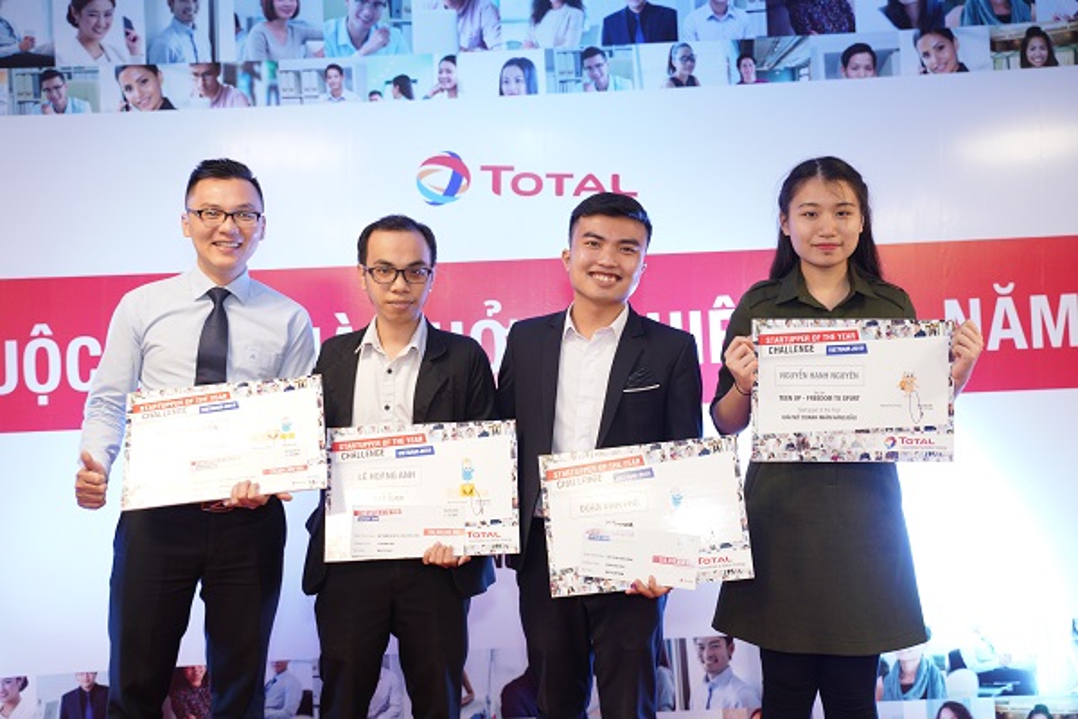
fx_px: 1288
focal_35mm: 43
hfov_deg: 45.4
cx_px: 539
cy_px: 360
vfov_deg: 31.2
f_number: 3.2
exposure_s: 1/160
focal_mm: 43
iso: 2000
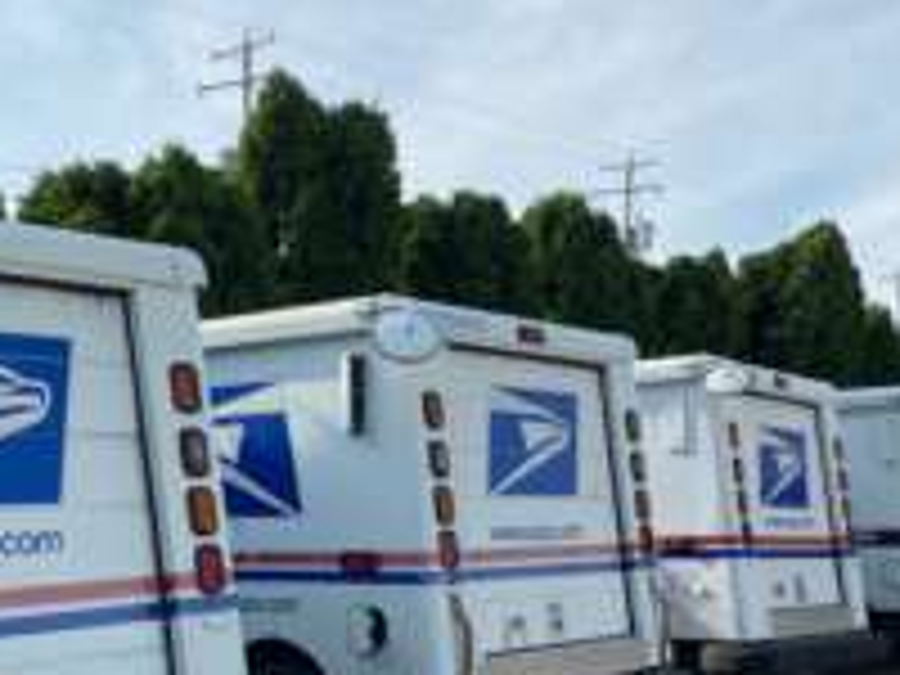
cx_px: 454
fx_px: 1352
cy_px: 522
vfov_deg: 27.6
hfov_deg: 36.8
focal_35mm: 52
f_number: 1.8
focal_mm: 4.25
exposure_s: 1/2141
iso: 32
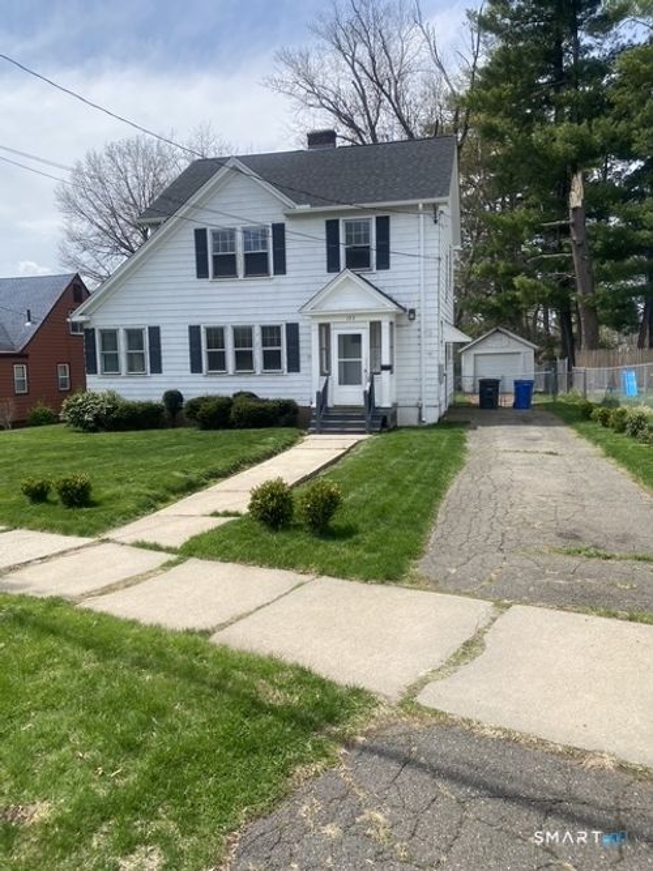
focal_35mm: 26
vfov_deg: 67.3
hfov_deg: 53.0
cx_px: 326
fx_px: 654
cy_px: 436
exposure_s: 1/2513
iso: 32
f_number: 1.8
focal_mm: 4.25
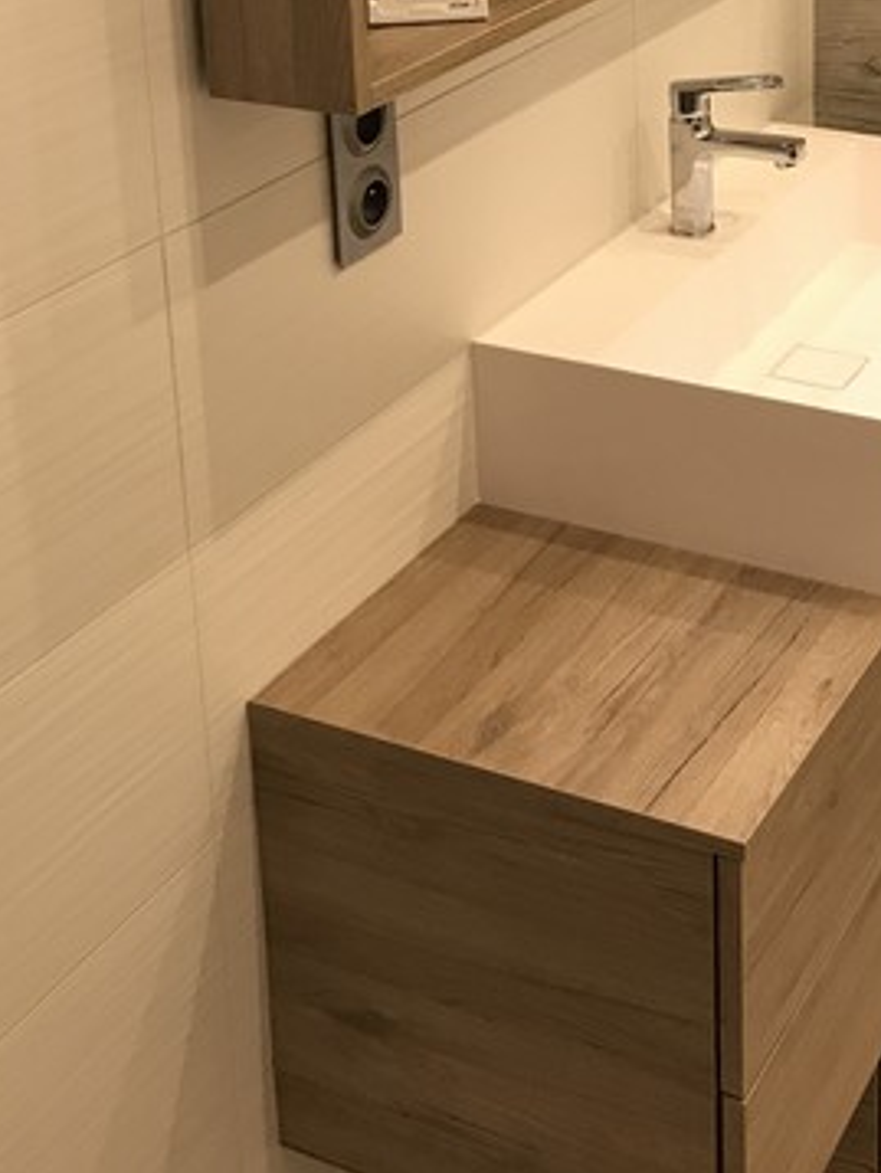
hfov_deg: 24.1
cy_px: -3
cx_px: 707
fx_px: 2034
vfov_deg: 29.9
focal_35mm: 60
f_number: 1.8
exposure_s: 1/31
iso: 40
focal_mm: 3.99
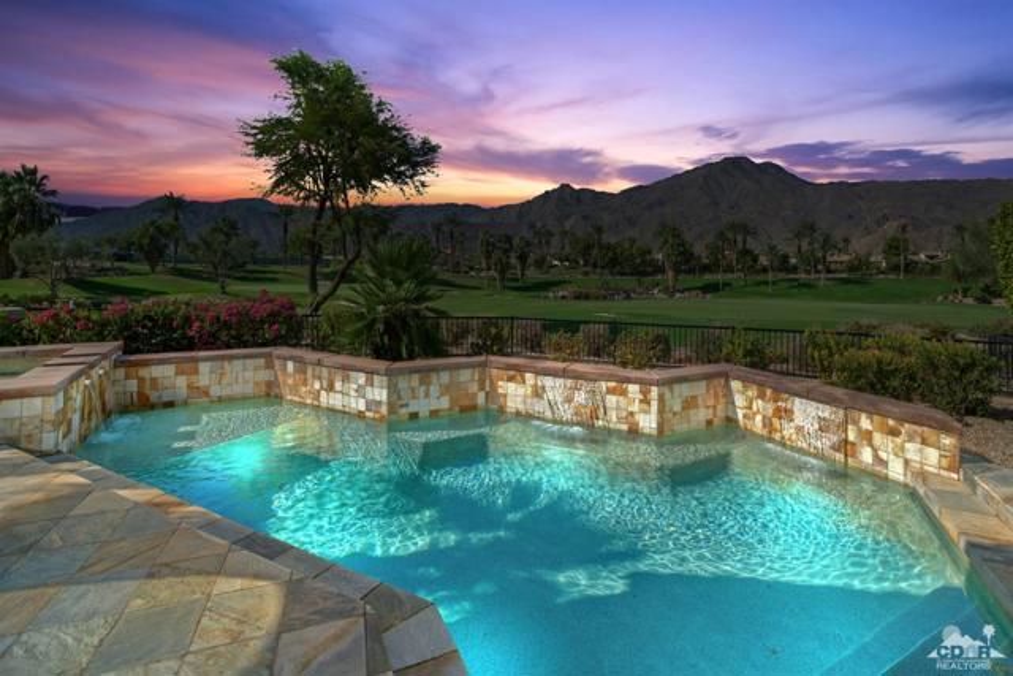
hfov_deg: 96.7
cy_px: 338
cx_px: 506
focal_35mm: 16
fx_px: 450
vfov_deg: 73.8
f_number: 8
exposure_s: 1/125
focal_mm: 16
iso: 160
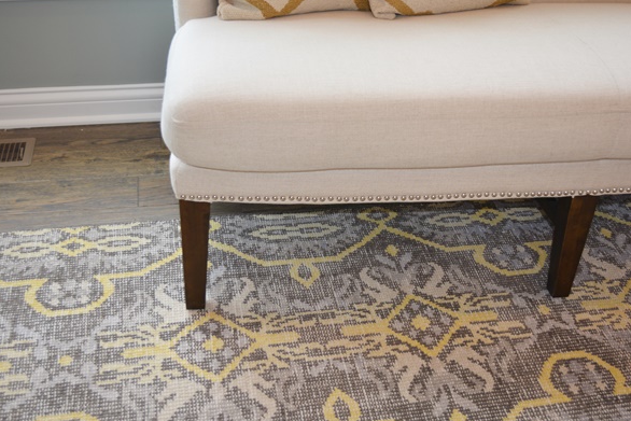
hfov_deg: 45.4
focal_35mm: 43
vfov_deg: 31.2
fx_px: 754
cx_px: 322
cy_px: 207
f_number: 4.5
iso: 400
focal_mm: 28
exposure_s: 1/80
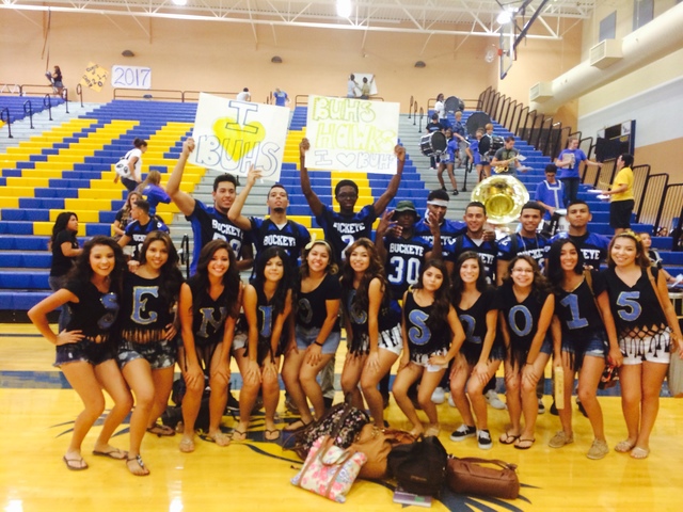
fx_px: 592
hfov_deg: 60.0
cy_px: 256
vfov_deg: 46.8
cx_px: 342
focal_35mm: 30
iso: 160
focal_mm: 4.12
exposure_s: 1/30
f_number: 2.2
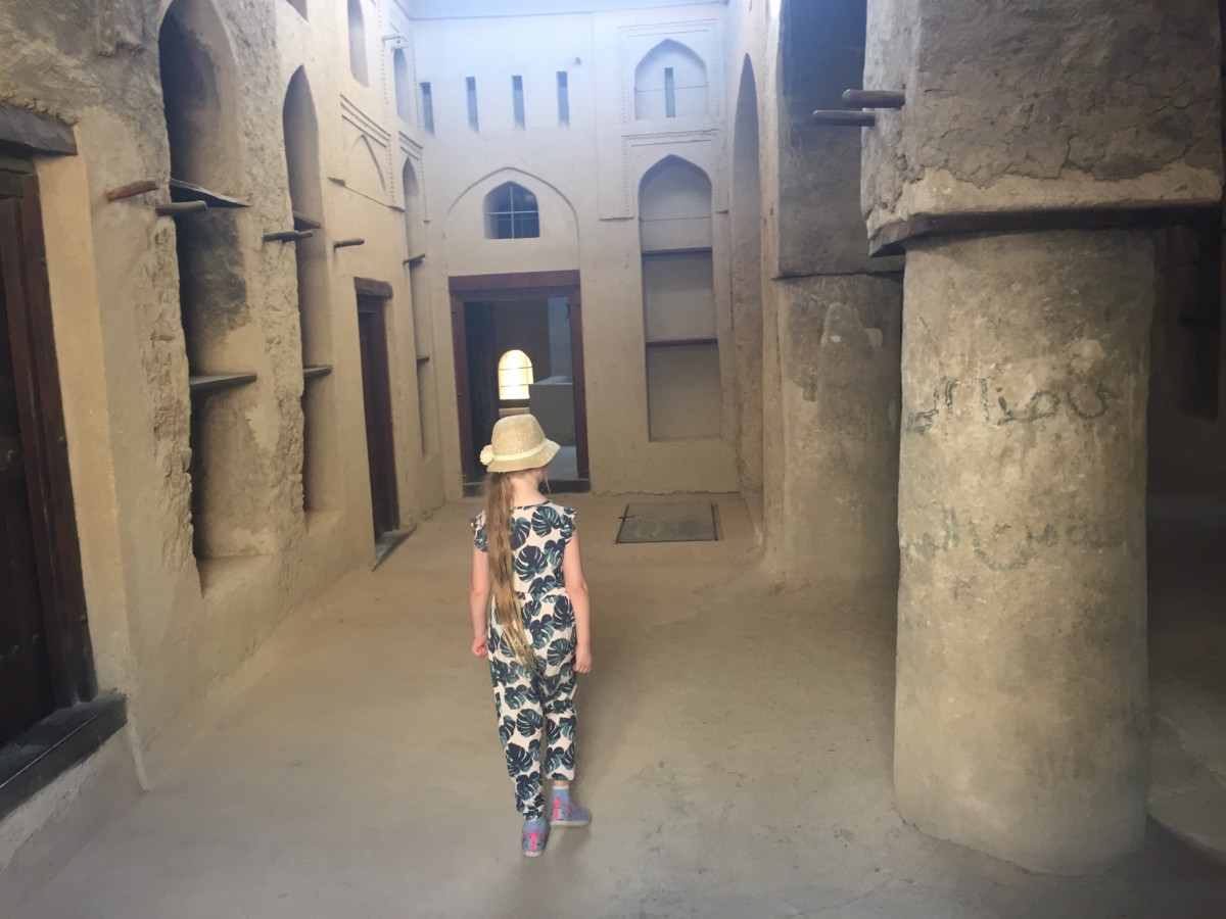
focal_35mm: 29
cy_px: 460
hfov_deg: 61.7
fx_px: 1027
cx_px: 613
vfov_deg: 48.2
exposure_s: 1/30
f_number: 2.2
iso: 64
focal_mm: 4.15
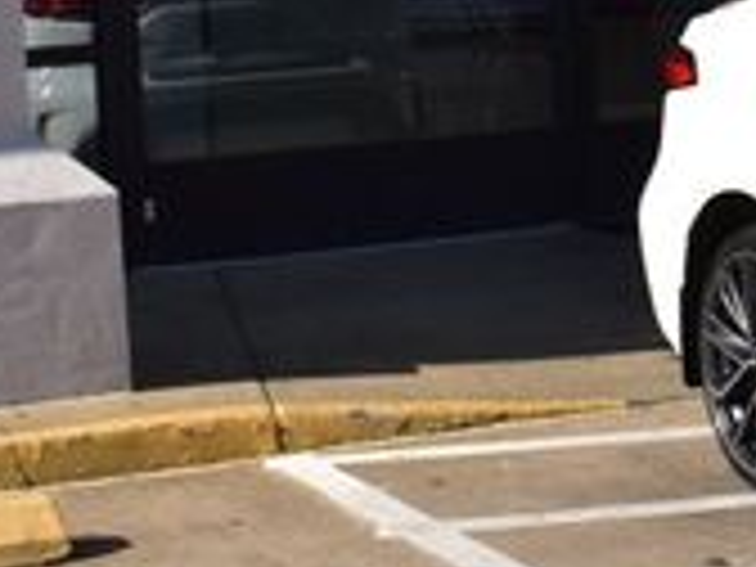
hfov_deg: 12.2
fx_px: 3363
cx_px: 1120
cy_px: -54
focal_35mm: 154
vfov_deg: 9.5
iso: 250
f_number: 11
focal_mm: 28
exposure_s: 1/500
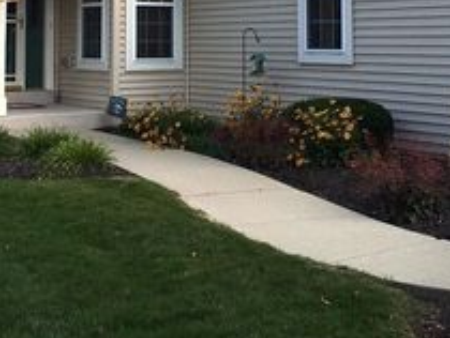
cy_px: -27
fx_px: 898
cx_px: 223
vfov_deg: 20.4
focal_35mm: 69
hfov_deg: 28.1
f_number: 2.2
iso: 25
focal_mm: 4.15
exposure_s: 1/1508
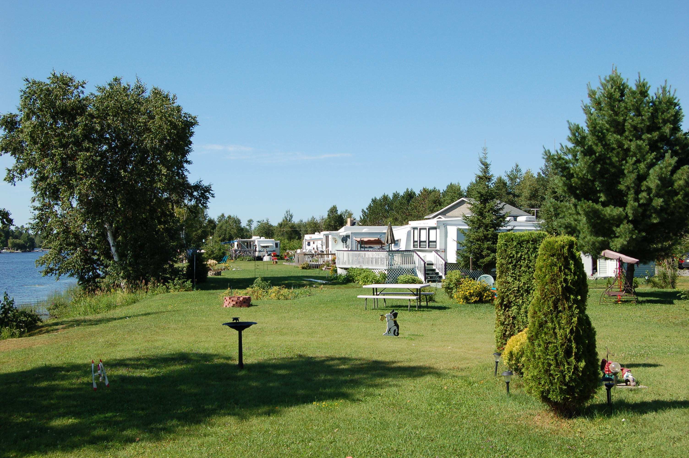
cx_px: 344
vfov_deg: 29.8
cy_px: 229
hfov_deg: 43.6
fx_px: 860
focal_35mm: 45
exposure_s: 1/320
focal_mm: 30
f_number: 9
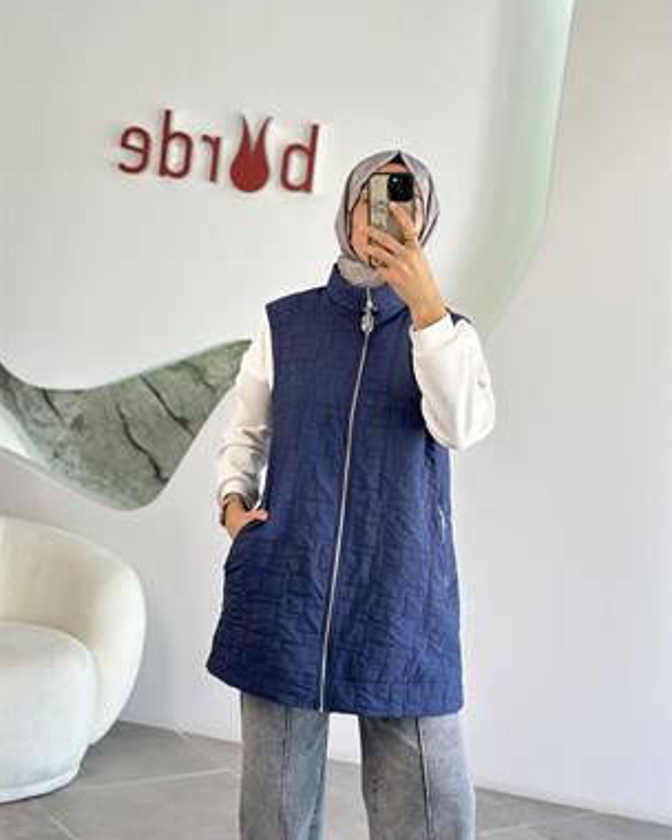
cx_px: 340
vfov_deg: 36.6
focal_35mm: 51
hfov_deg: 29.7
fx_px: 1268
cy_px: 399
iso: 80
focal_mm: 6.86
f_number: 1.78
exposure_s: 1/226
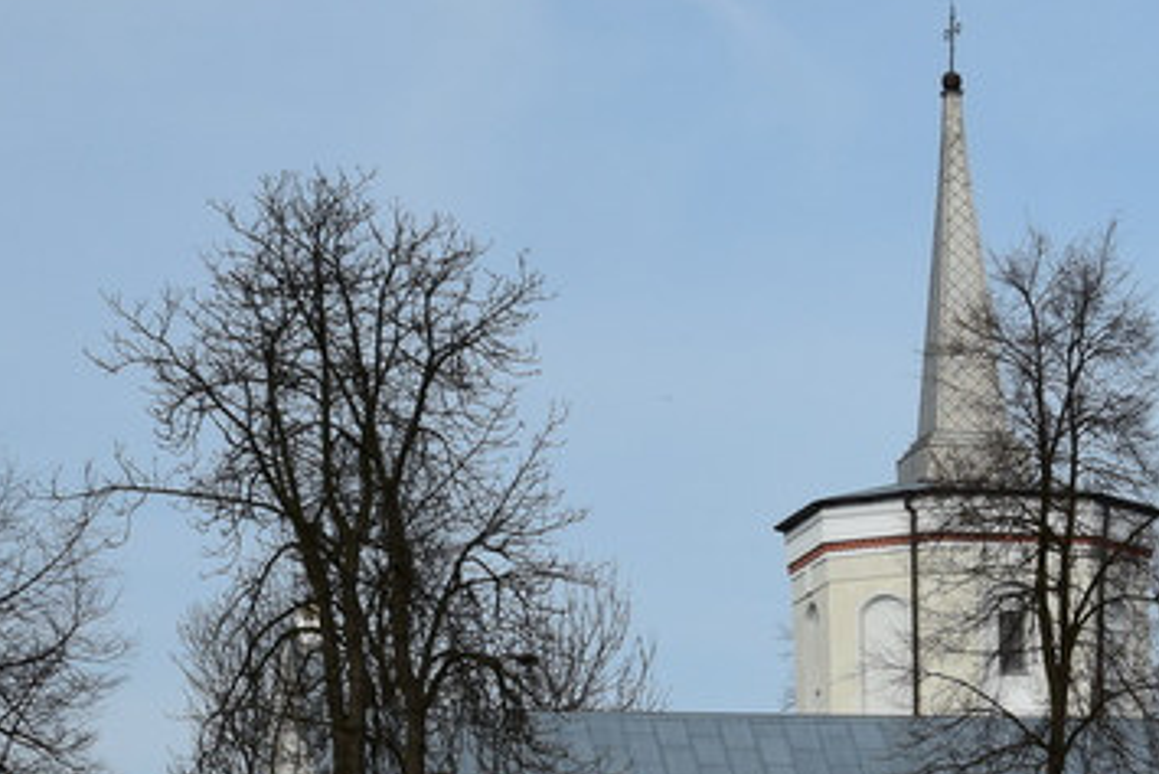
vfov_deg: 8.1
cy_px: 808
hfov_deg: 12.0
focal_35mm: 169
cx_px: 1169
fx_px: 5443
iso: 400
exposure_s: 1/400
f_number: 11
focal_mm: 50
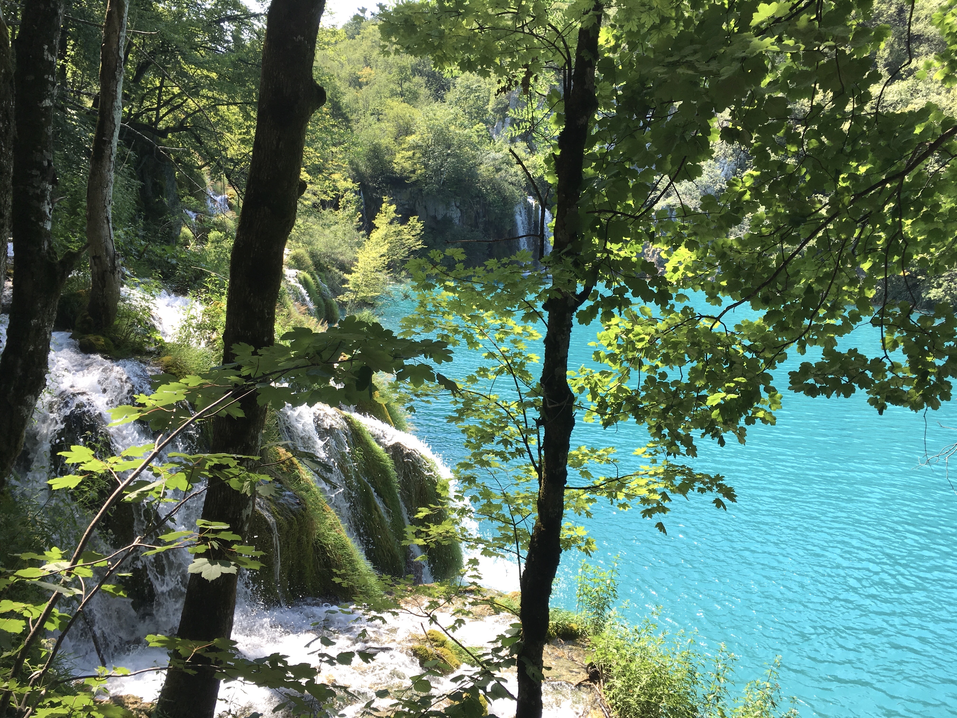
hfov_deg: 61.7
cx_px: 478
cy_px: 359
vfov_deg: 48.2
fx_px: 802
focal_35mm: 29
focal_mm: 4.15
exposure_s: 1/460
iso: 25
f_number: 2.2
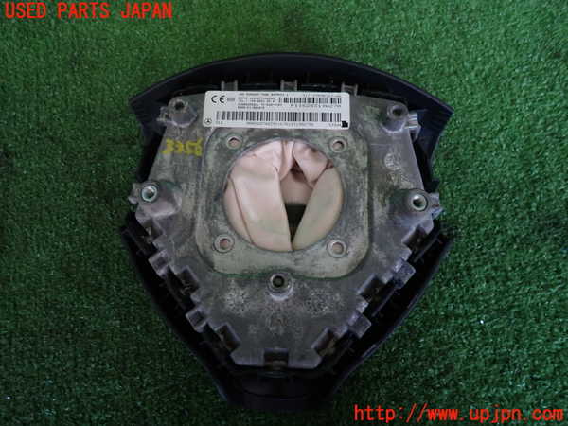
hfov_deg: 69.4
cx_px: 284
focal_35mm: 25
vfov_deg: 54.9
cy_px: 213
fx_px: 410
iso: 200
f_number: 2
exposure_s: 1/60
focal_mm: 4.5
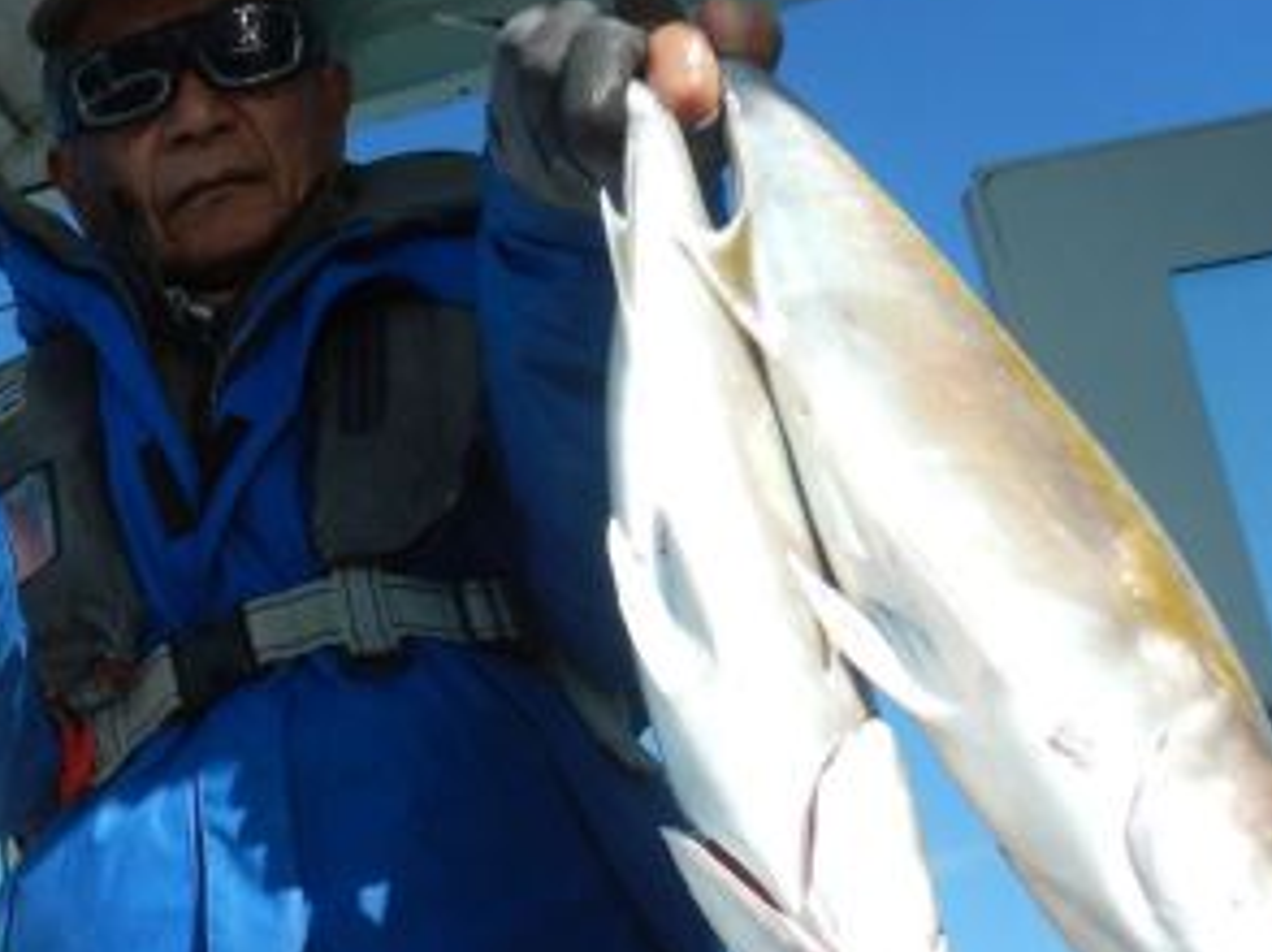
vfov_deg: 28.2
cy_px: 904
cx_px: 78
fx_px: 1799
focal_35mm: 49
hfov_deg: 36.1
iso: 125
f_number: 4.1
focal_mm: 4.3
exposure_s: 1/800
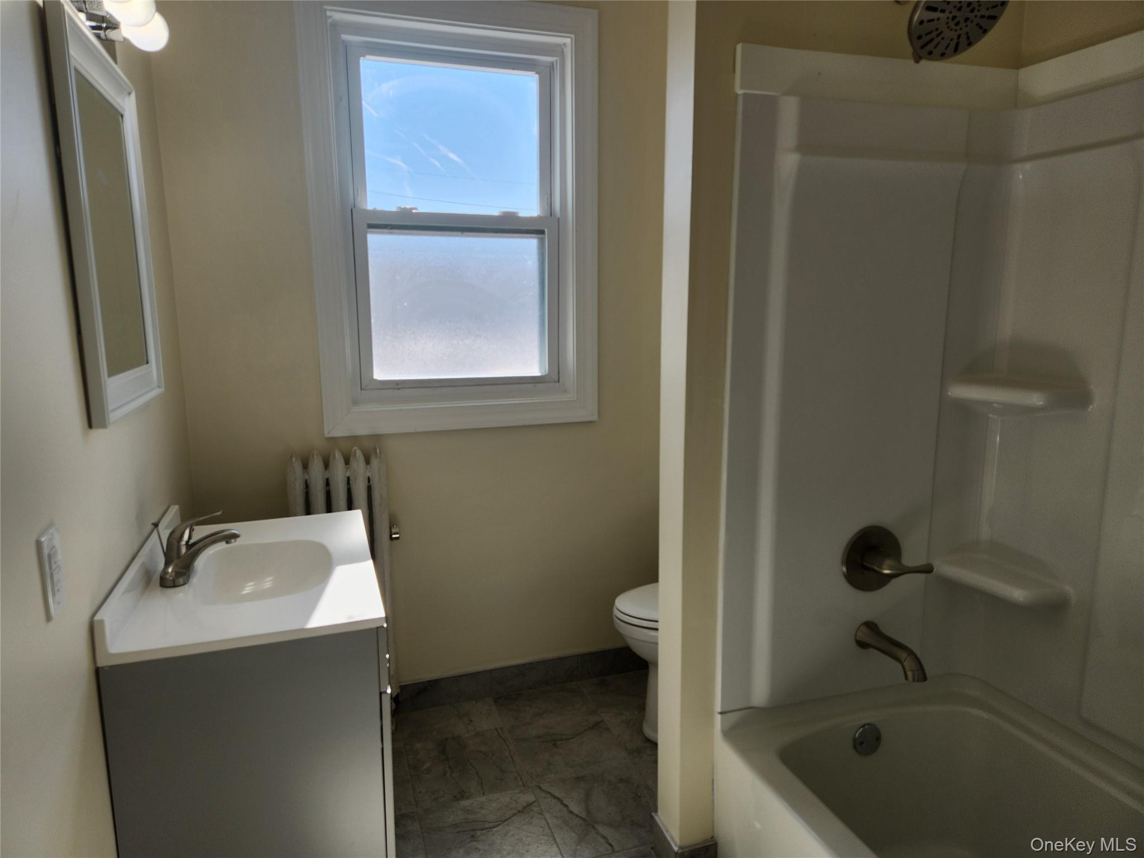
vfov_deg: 58.9
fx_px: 760
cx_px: 572
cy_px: 429
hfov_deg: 73.9
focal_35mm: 23
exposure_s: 1/311
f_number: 1.8
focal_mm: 5.4
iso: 20
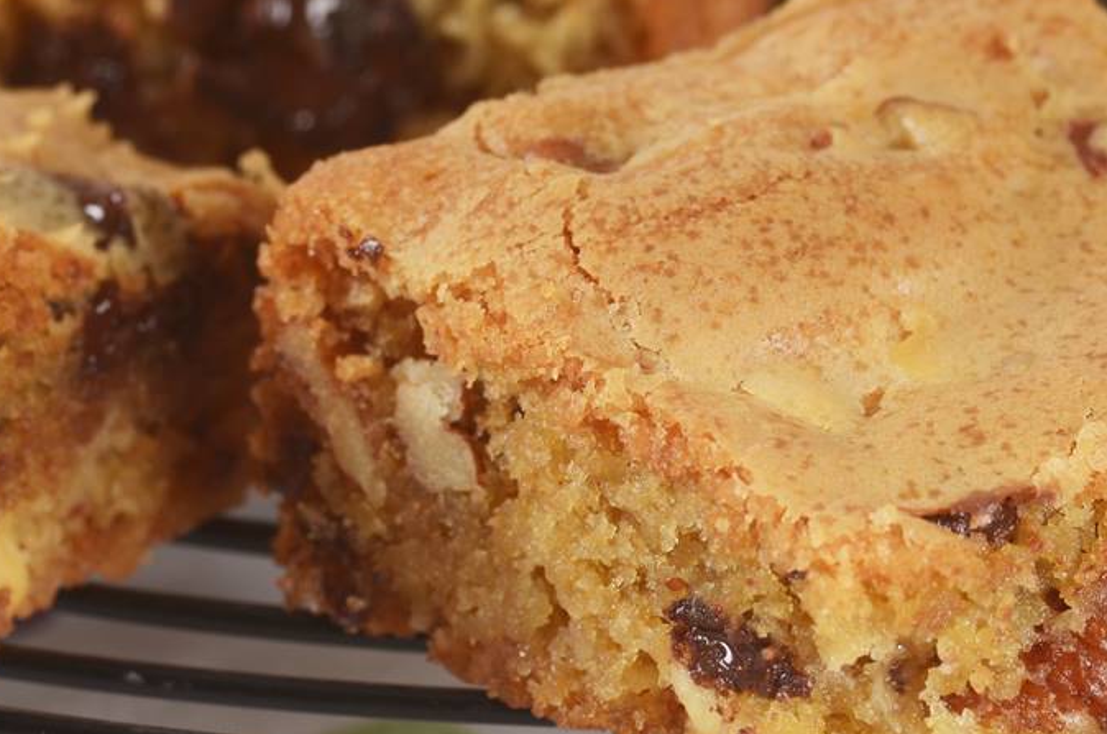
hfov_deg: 6.9
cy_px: 184
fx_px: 9177
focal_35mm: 299
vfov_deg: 4.6
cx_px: 741
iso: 100
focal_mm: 105
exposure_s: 1/100
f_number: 8
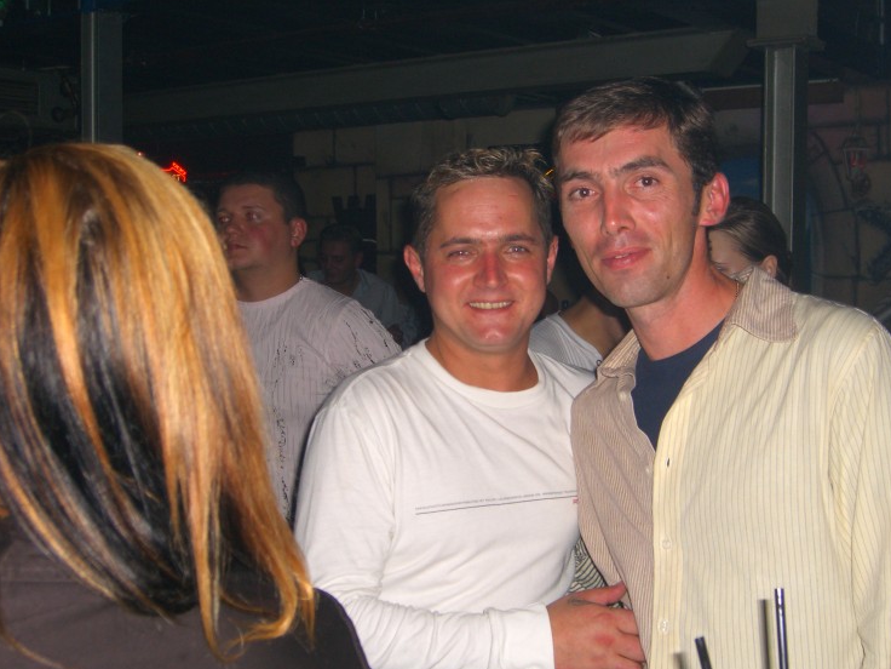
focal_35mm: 50
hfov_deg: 38.2
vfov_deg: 29.1
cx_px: 479
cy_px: 362
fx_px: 1287
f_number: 3.1
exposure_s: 1/60
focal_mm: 9.5
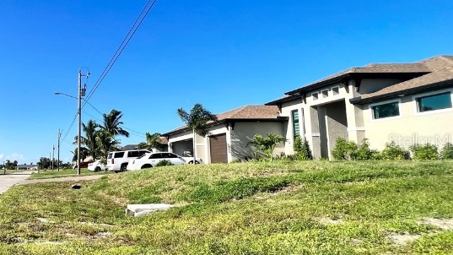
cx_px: 36
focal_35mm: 27
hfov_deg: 58.5
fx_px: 324
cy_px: 140
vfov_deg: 42.8
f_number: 1.8
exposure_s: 1/1946
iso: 32
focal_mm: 1.57
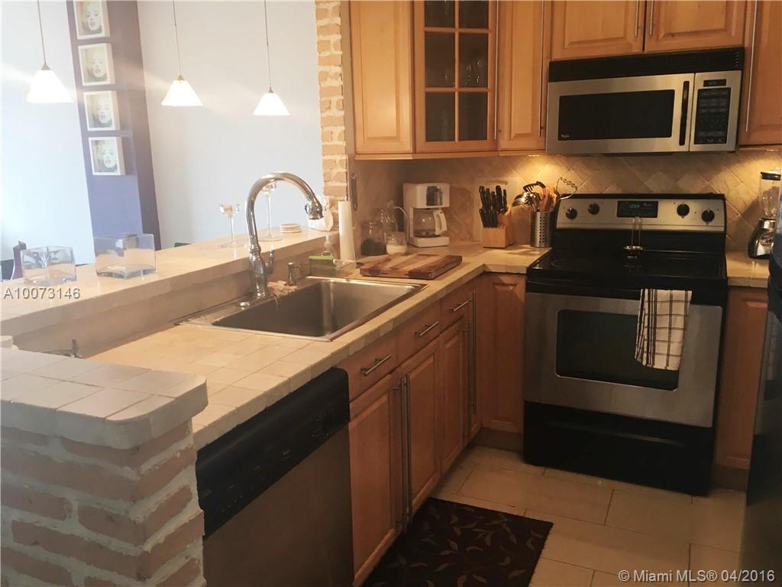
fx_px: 655
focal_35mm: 29
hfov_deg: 61.7
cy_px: 294
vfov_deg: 48.2
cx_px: 391
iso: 50
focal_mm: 4.15
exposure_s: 1/30
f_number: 2.2
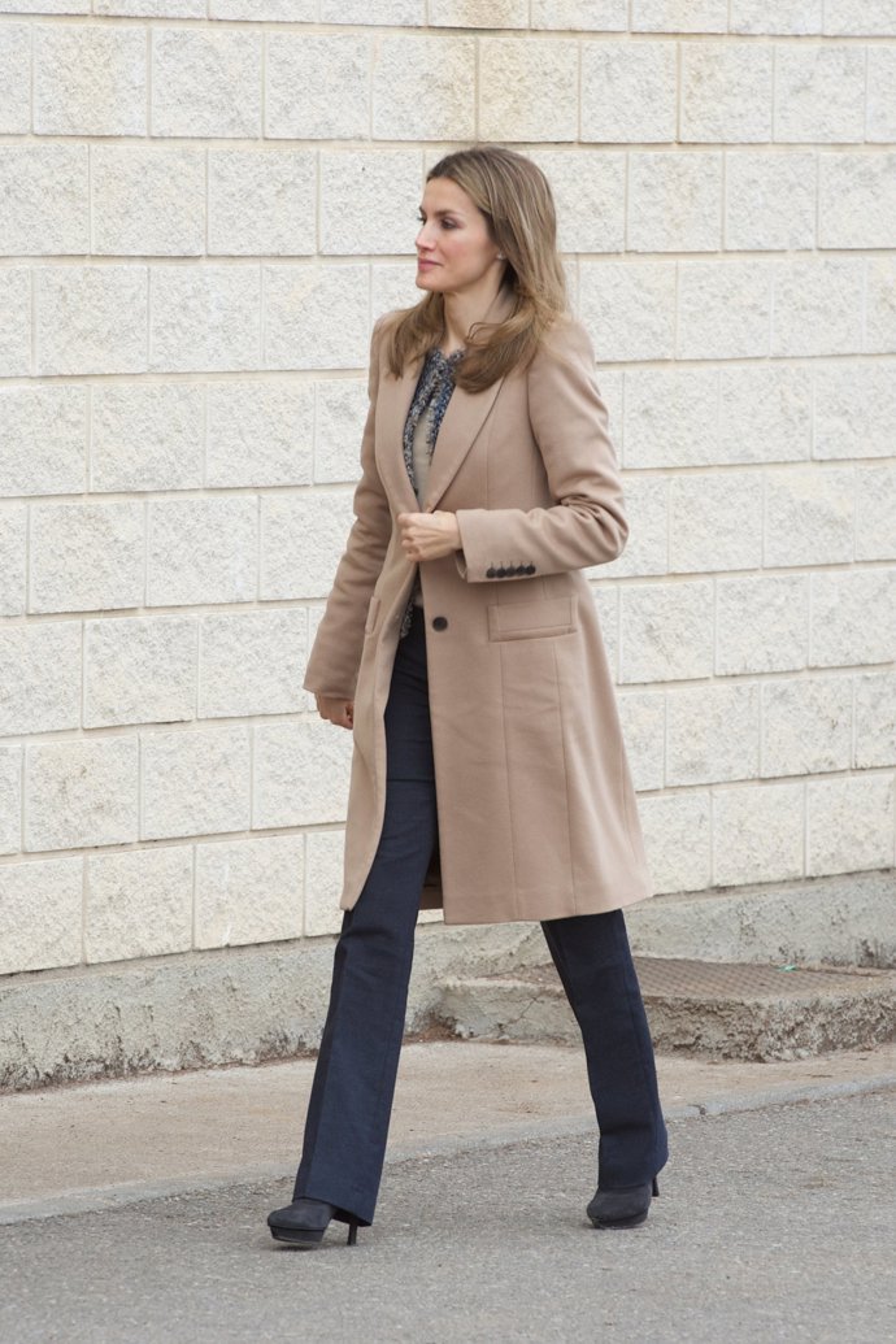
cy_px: 672
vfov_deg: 10.3
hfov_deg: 6.9
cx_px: 448
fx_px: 7466
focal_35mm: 200
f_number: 8
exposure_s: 1/500
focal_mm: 200
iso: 800
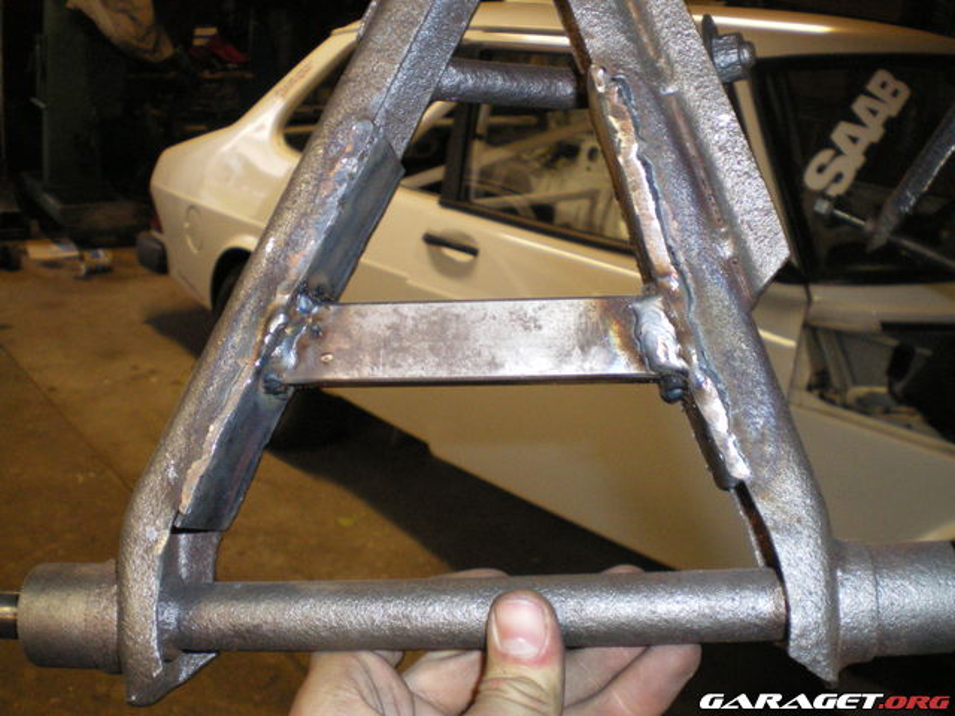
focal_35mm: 38
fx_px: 1048
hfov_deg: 49.0
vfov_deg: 37.7
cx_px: 478
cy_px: 358
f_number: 3.1
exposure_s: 1/50
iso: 400
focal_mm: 6.3
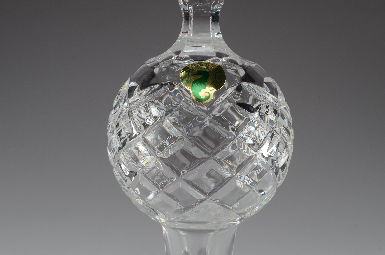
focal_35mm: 78
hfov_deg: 26.0
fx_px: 832
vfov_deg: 17.4
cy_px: 128
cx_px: 192
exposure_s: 1/80
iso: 100
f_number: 16
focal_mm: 52
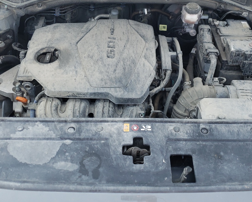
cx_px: 143
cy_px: 56
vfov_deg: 32.9
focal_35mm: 45
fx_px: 336
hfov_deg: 41.1
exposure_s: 1/333
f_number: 1.5
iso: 50
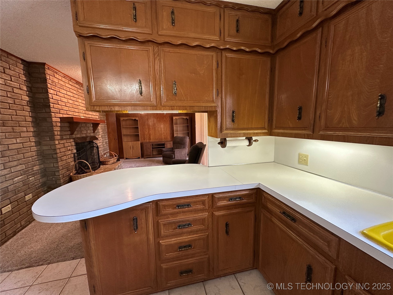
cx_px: 196
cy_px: 148
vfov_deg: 85.7
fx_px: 159
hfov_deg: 102.1
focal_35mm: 14
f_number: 2.2
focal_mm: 2.22
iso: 160
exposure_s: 1/60
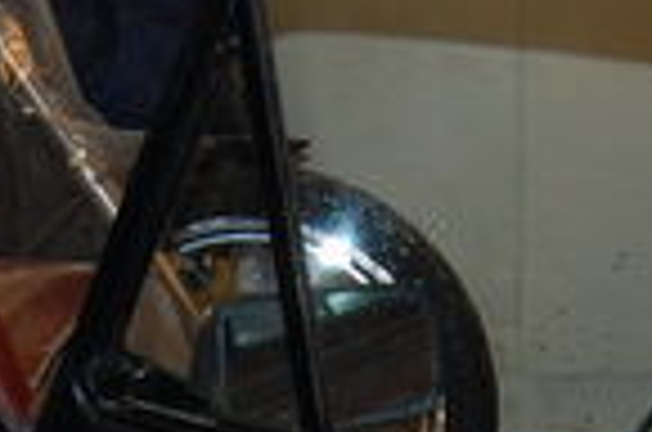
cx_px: 72
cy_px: 698
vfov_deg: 6.7
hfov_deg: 10.3
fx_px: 3596
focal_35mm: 199
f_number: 4.2
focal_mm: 30
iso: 400
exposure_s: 1/60
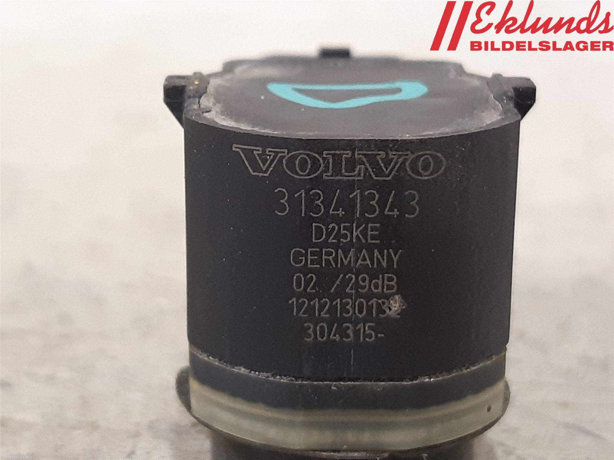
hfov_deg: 67.3
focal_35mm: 26
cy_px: 230
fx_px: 461
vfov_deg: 53.1
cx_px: 307
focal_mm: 3.93
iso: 200
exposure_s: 1/25
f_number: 1.7
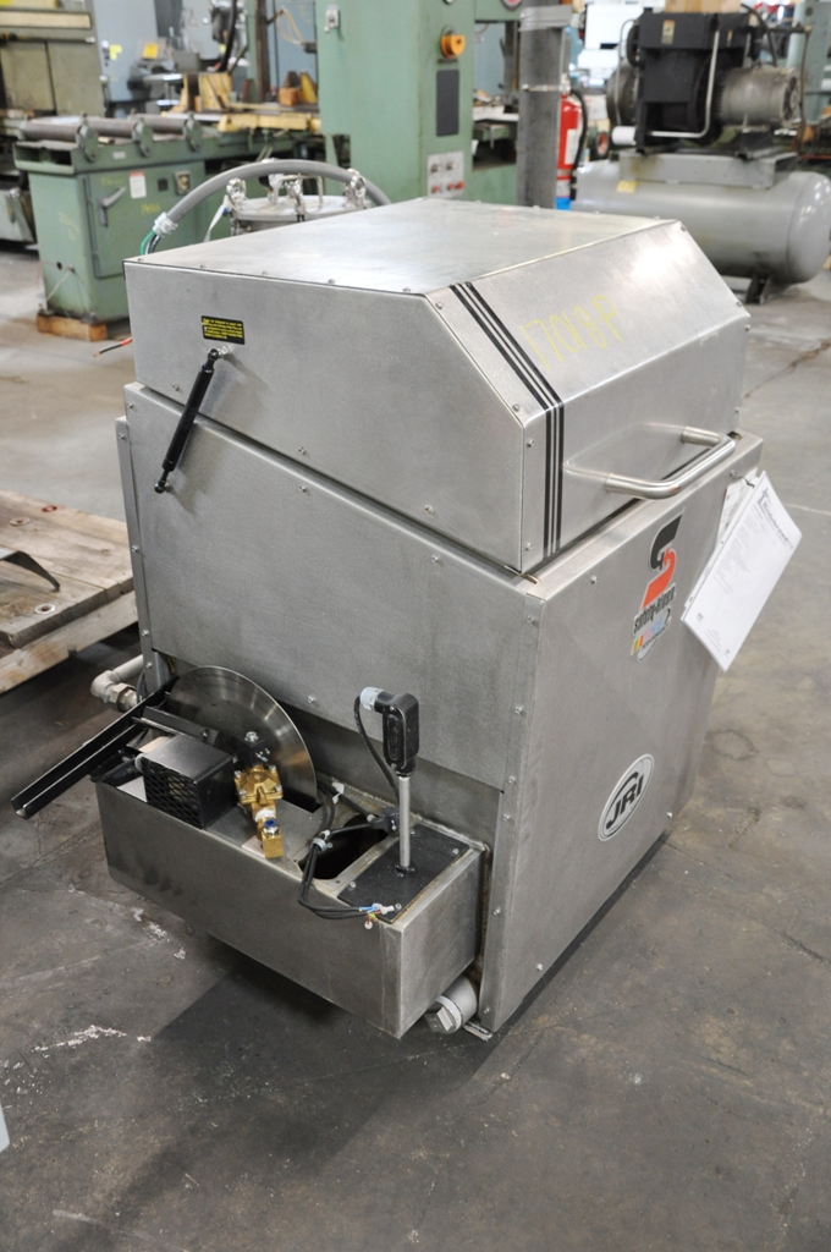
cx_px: 416
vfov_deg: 57.3
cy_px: 626
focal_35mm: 33
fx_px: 1146
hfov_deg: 39.9
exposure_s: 1/8
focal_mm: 22
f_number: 3.8
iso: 900
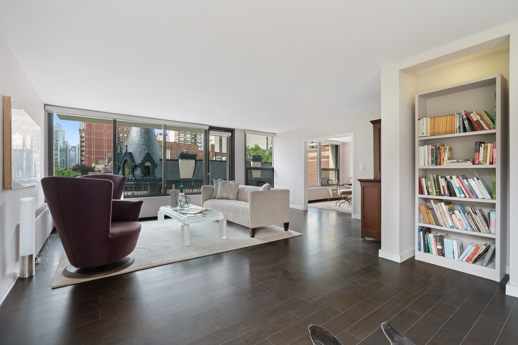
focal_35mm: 16
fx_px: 230
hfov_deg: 96.7
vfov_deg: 73.8
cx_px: 259
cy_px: 172
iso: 320
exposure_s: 1/4
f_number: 7.1
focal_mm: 16
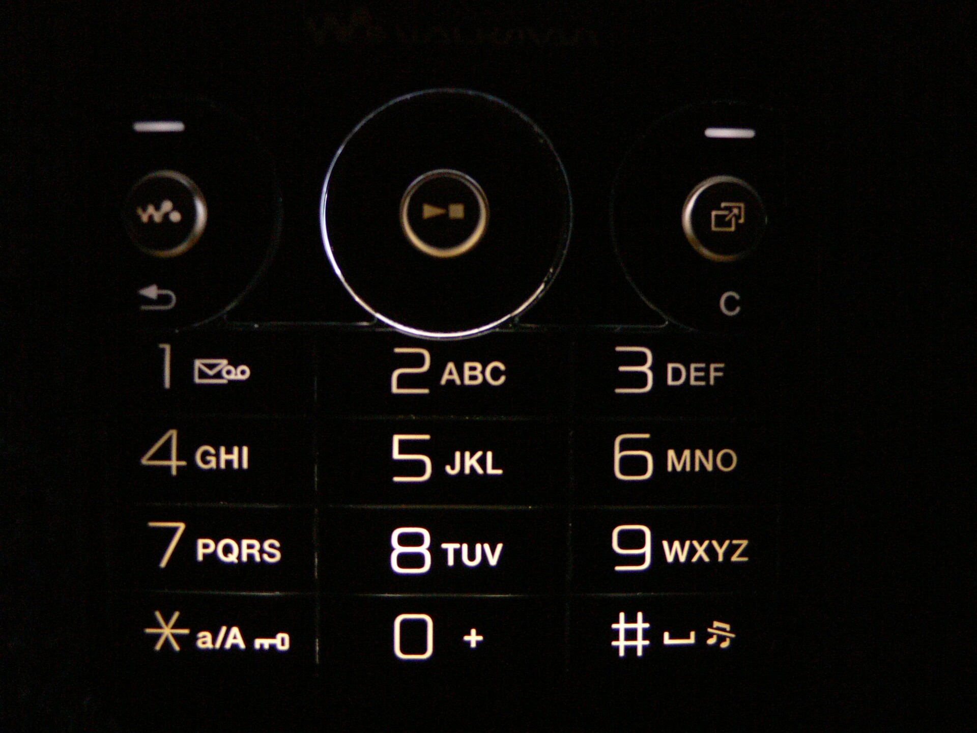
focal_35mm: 34
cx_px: 488
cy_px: 366
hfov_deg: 54.0
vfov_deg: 41.8
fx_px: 960
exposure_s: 1/60
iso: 200
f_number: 2.8
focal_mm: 6.3
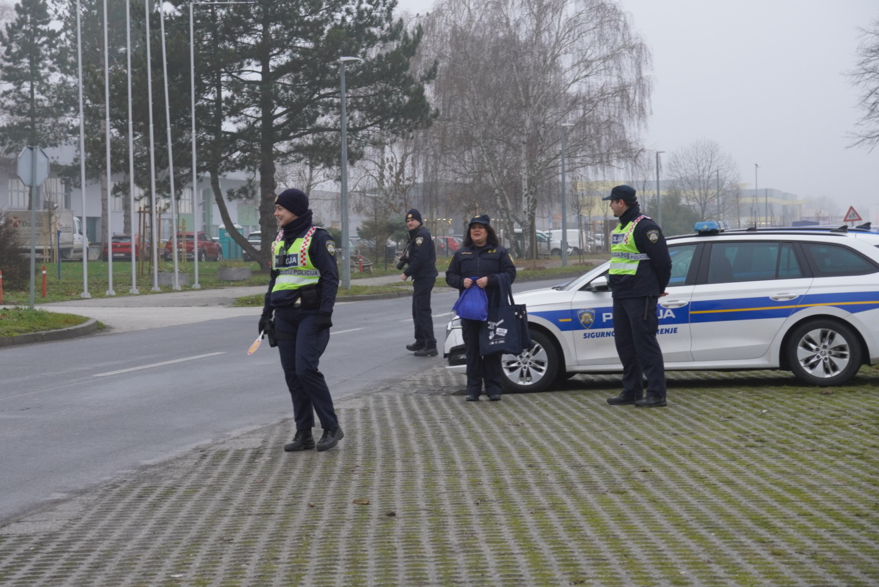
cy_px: 250
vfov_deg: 14.9
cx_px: 354
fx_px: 2248
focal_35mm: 92
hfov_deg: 22.1
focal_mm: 50
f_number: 4.5
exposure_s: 1/200
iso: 640
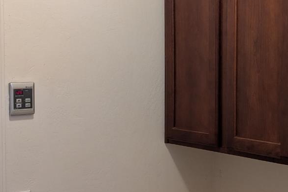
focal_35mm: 64
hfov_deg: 30.9
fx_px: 512
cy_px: 80
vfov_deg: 21.2
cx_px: 211
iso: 374
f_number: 1.85
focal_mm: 6.81
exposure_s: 1/120
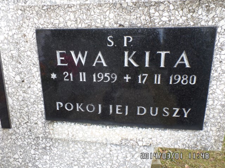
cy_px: 84
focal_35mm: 23
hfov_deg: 73.9
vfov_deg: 58.9
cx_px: 112
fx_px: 149
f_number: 3.5
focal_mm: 4.1
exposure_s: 1/90
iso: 100
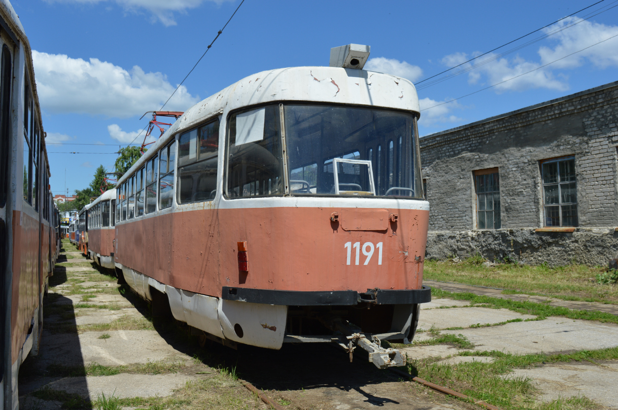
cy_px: 205
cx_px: 309
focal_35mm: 36
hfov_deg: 53.2
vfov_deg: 36.8
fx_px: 617
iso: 100
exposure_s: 1/400
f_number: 8
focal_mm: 24
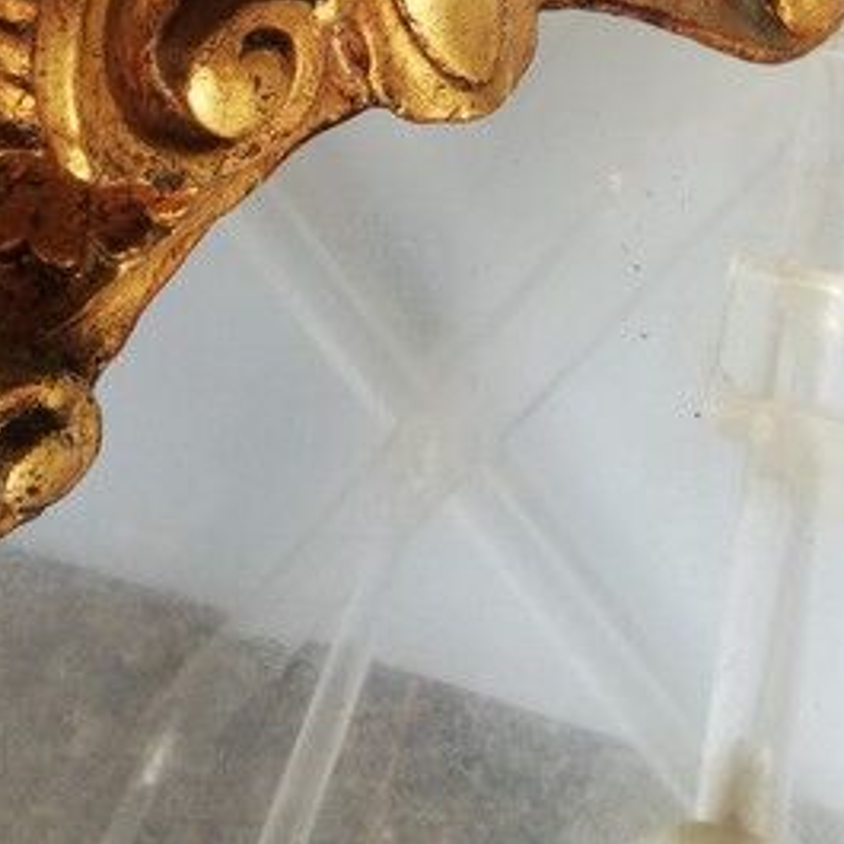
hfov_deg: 32.8
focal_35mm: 52
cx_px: 395
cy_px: -105
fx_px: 1434
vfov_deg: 29.3
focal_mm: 3.81
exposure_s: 1/60
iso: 125
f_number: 2.2
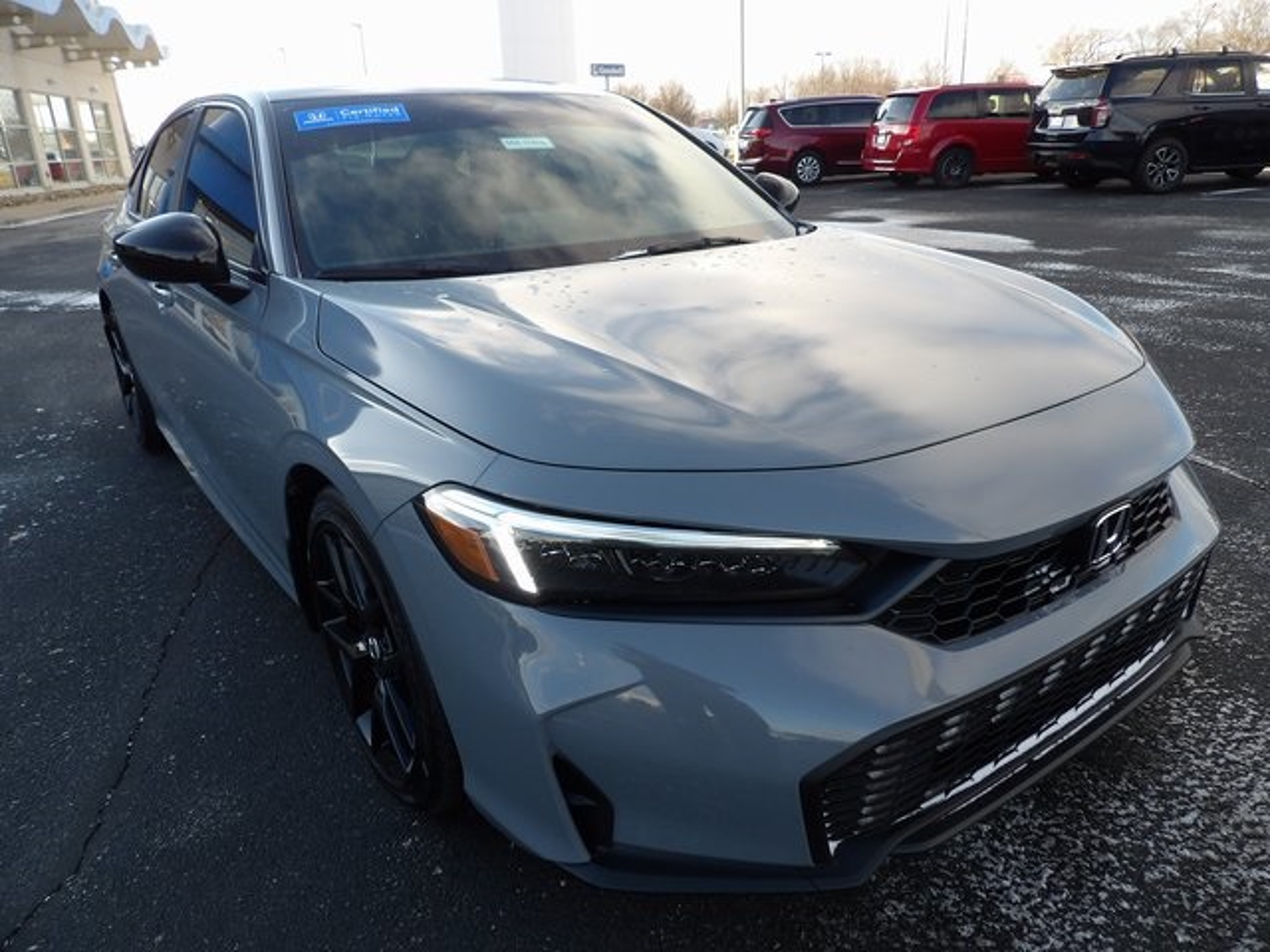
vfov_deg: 56.8
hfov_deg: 71.6
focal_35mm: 24
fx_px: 881
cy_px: 476
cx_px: 635
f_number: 3.2
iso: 100
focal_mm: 4.3
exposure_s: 1/188
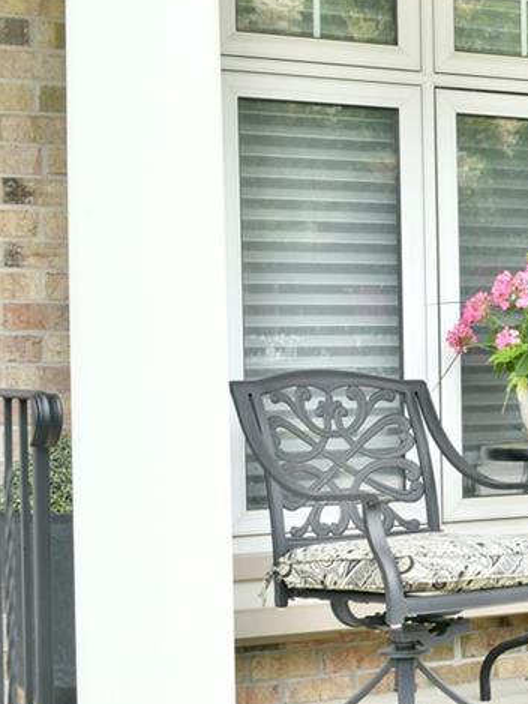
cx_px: 718
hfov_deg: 16.3
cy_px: 398
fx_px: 1729
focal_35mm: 85
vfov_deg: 23.0
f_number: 14
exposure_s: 1/8
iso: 100
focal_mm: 27
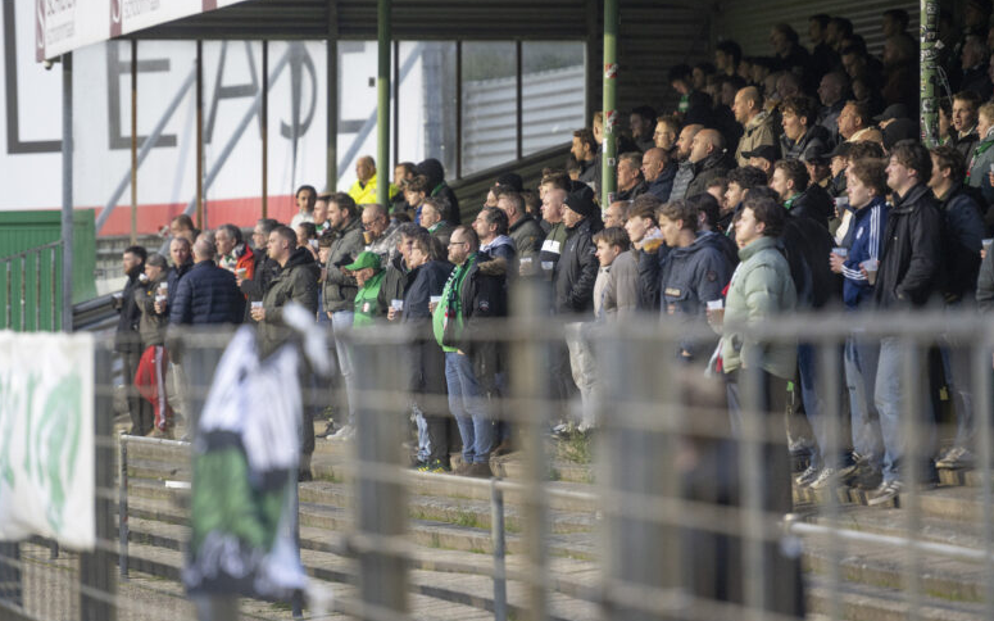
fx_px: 5417
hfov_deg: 10.5
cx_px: 496
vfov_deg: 6.6
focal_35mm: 200
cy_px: 296
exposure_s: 1/125
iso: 2500
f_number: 2.8
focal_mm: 195
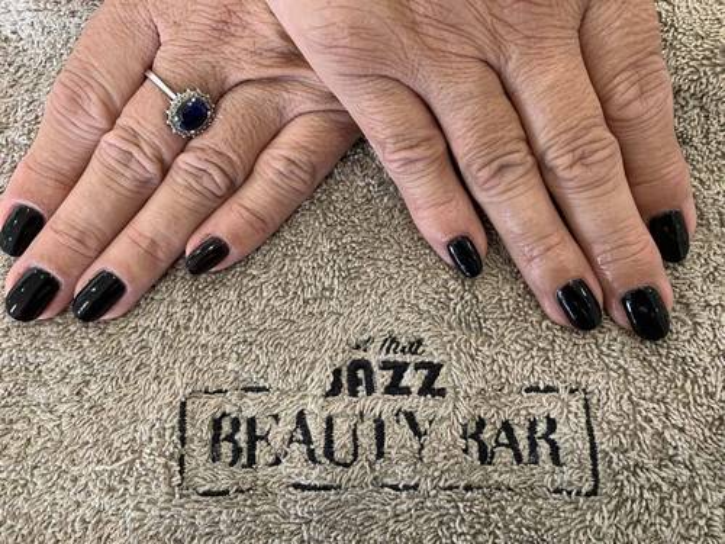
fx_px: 545
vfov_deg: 53.1
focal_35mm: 26
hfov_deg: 67.3
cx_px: 362
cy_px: 272
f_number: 1.8
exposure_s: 1/50
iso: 125
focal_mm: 4.25
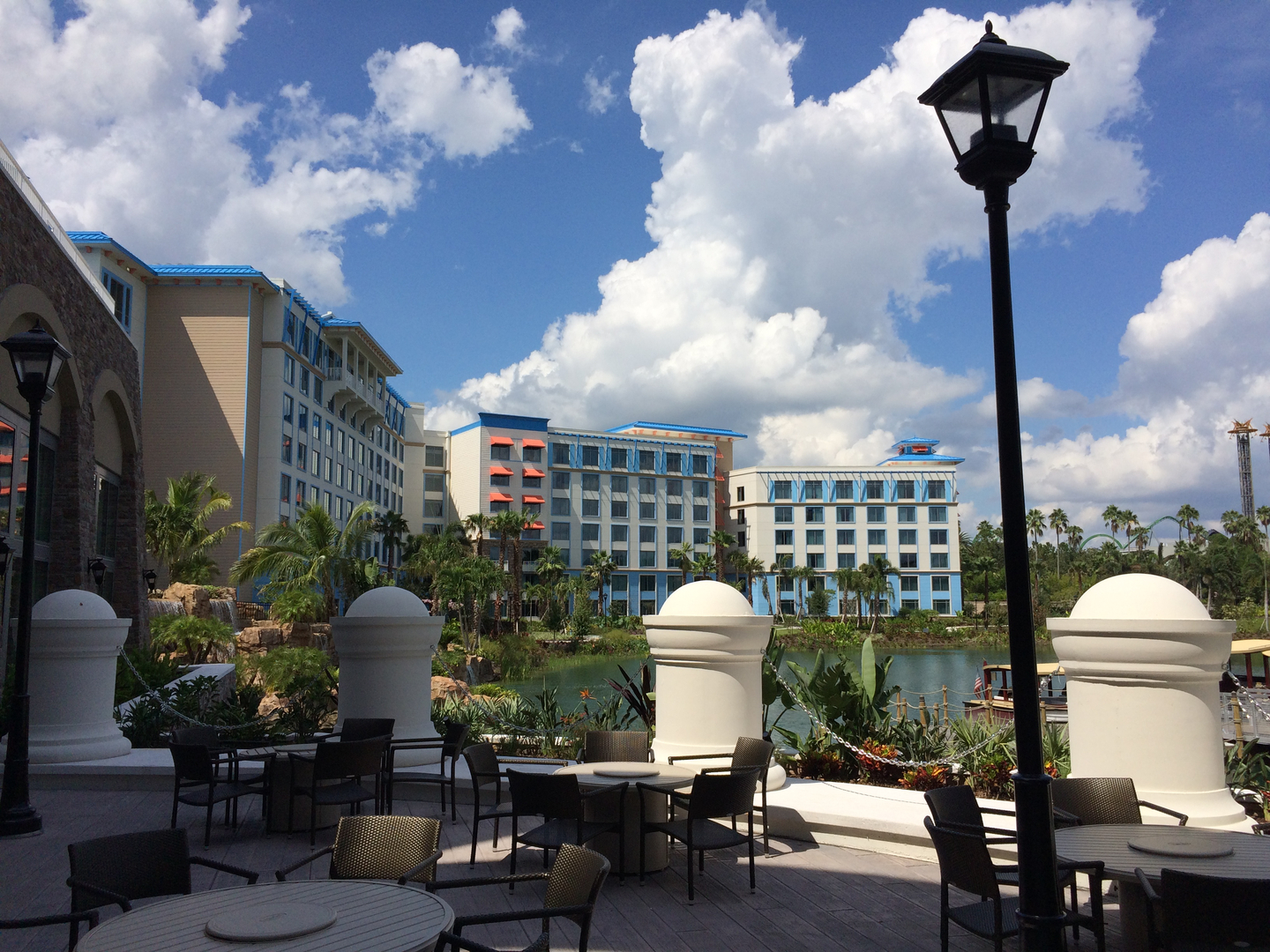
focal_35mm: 29
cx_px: 635
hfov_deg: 61.7
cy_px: 476
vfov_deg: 48.2
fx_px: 1064
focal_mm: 4.15
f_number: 2.2
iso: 32
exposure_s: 1/4115
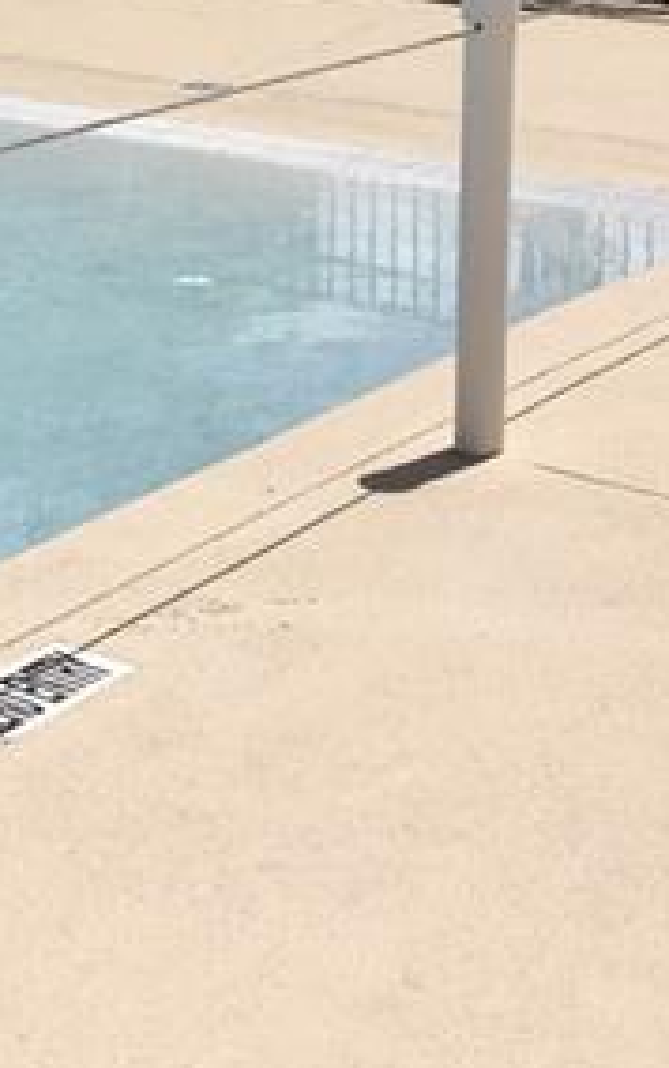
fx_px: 2416
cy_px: 102
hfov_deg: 15.7
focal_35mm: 83
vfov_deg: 24.2
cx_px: 203
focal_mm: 4.15
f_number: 2.2
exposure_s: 1/4525
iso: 25
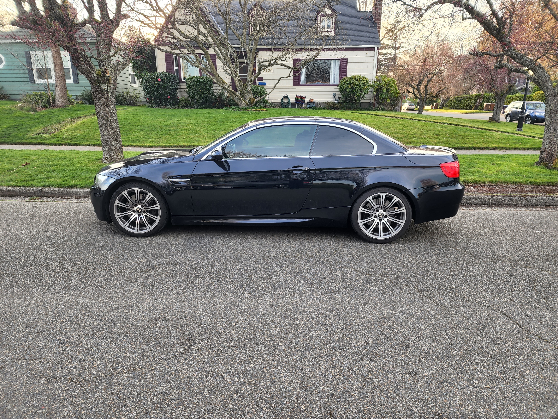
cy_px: 210
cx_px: 279
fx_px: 371
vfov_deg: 58.9
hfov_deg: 73.9
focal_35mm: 23
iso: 50
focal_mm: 6.4
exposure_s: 1/180
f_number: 1.8
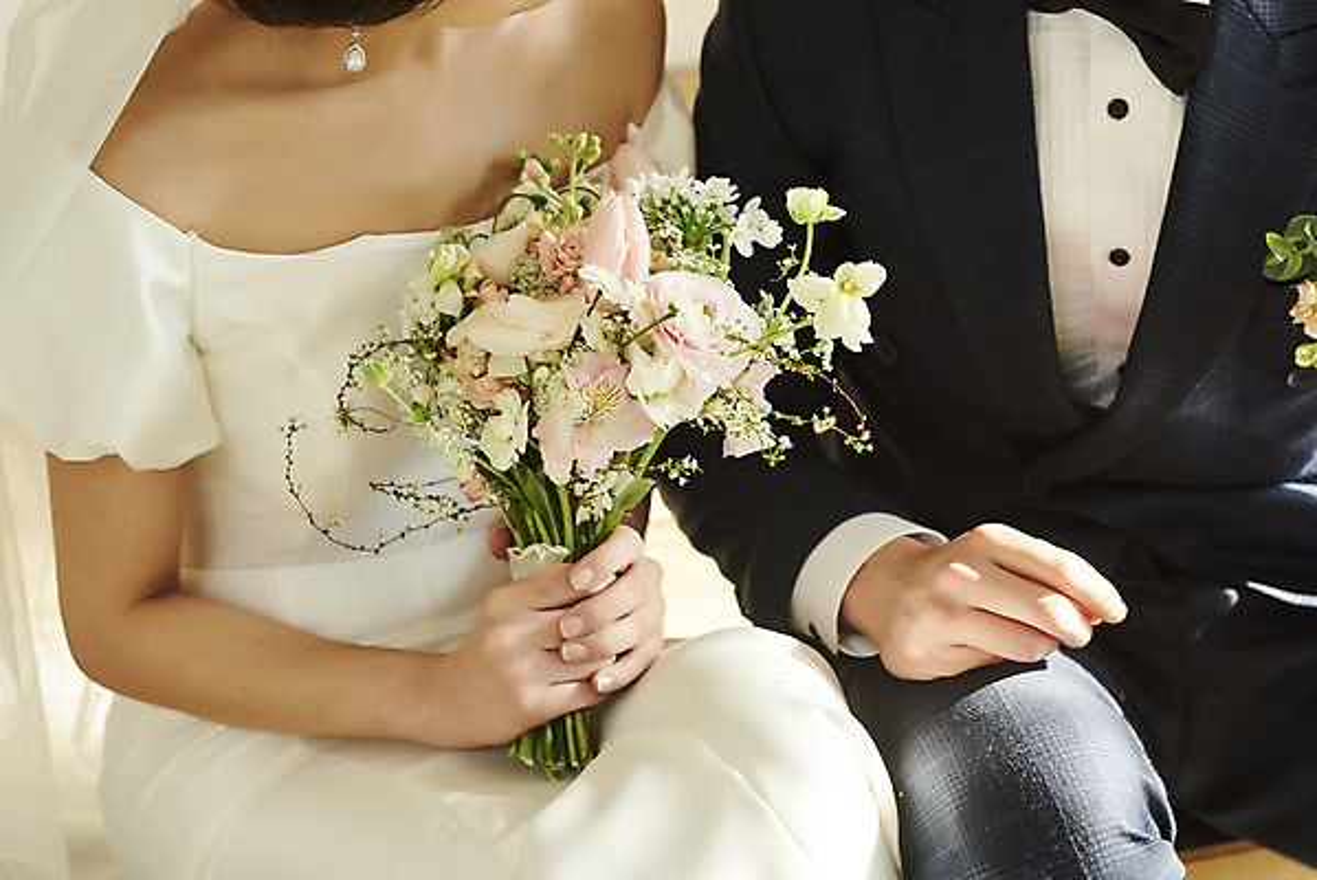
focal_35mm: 85
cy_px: 440
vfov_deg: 16.1
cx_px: 658
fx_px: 3111
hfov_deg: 23.9
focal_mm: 85
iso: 250
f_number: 4
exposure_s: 1/125
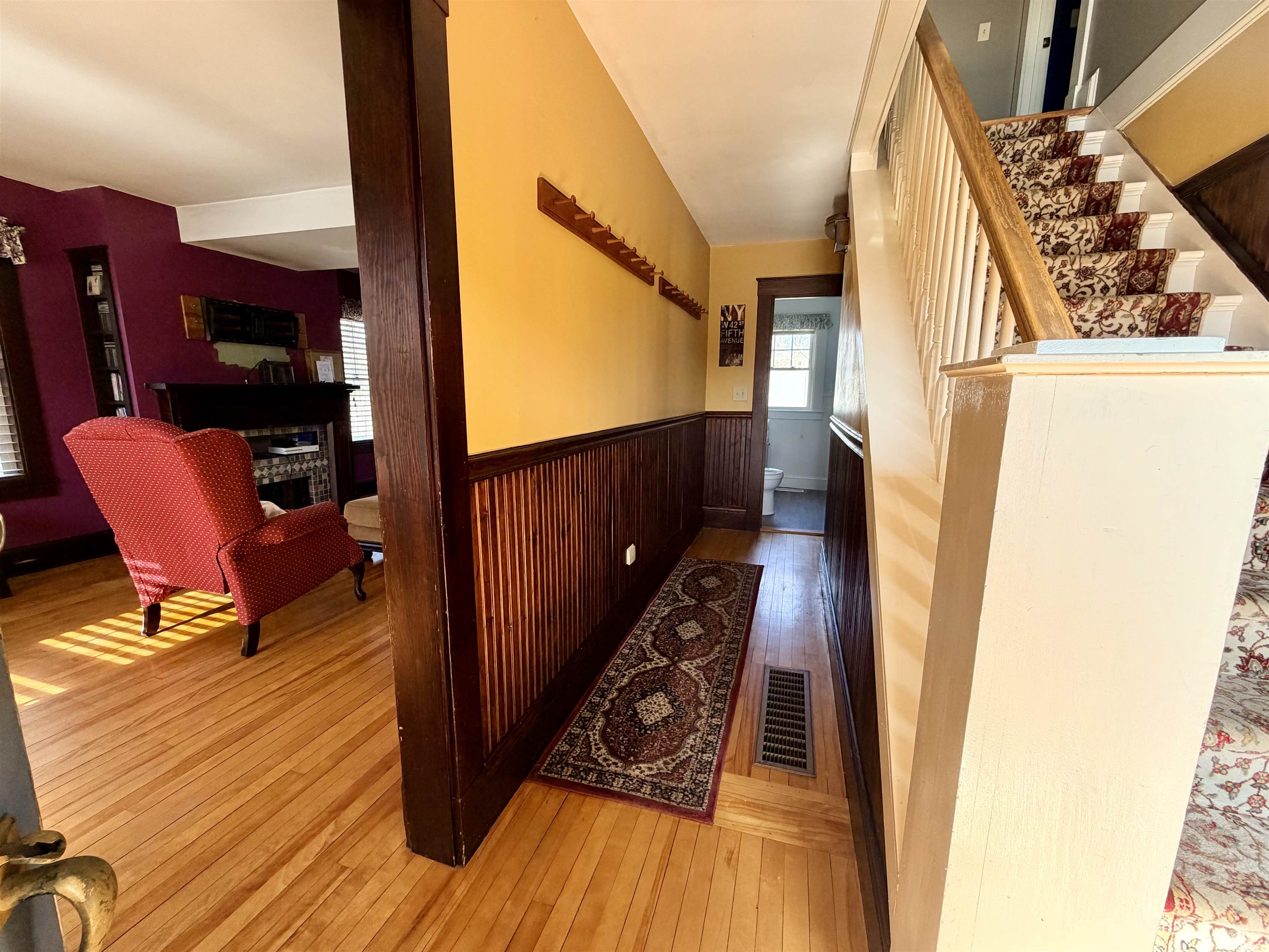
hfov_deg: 102.1
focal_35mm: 14
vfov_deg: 85.7
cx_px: 634
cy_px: 476
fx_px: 513
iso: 160
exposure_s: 1/121
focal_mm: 2.22
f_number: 2.2
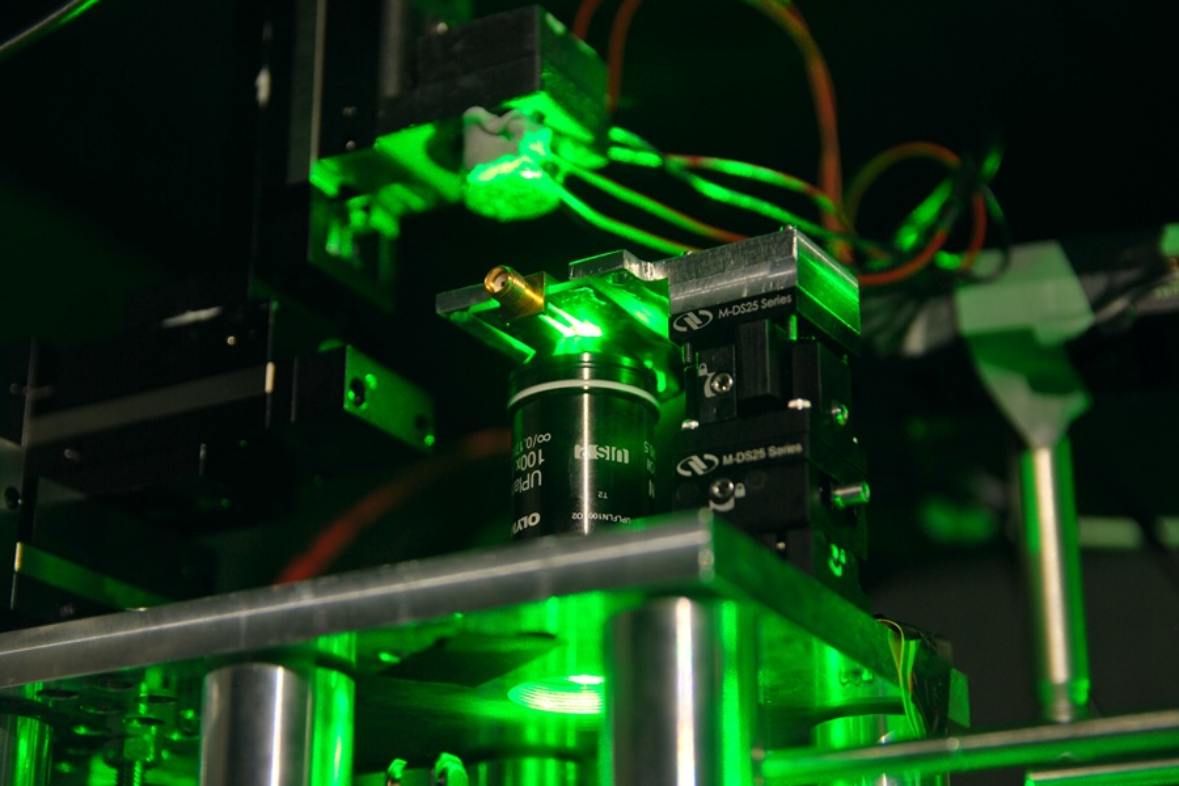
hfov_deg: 27.0
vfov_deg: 18.2
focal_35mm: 75
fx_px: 2456
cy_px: 393
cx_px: 590
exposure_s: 25
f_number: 2.8
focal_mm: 50
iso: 100
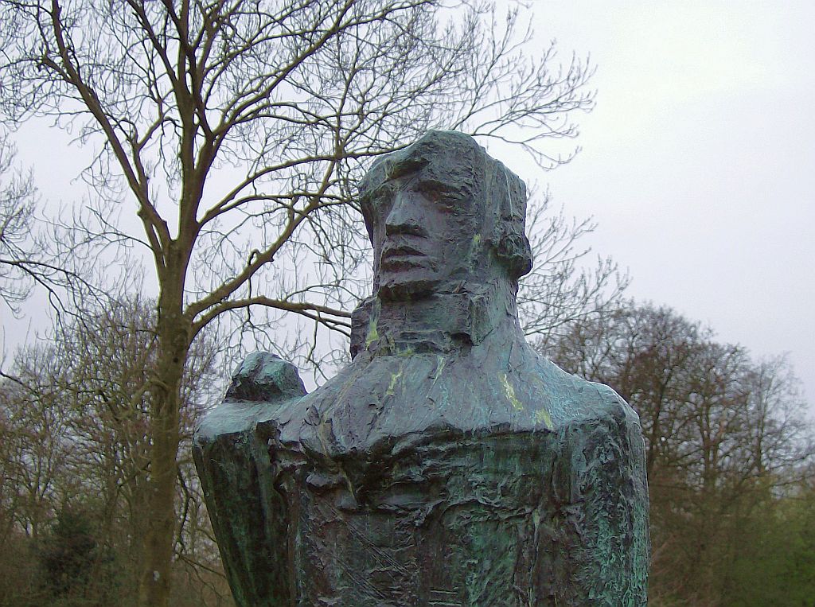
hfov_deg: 27.8
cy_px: 304
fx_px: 1644
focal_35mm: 70
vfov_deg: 20.9
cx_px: 408
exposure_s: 1/318
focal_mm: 11.6
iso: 100
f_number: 3.7
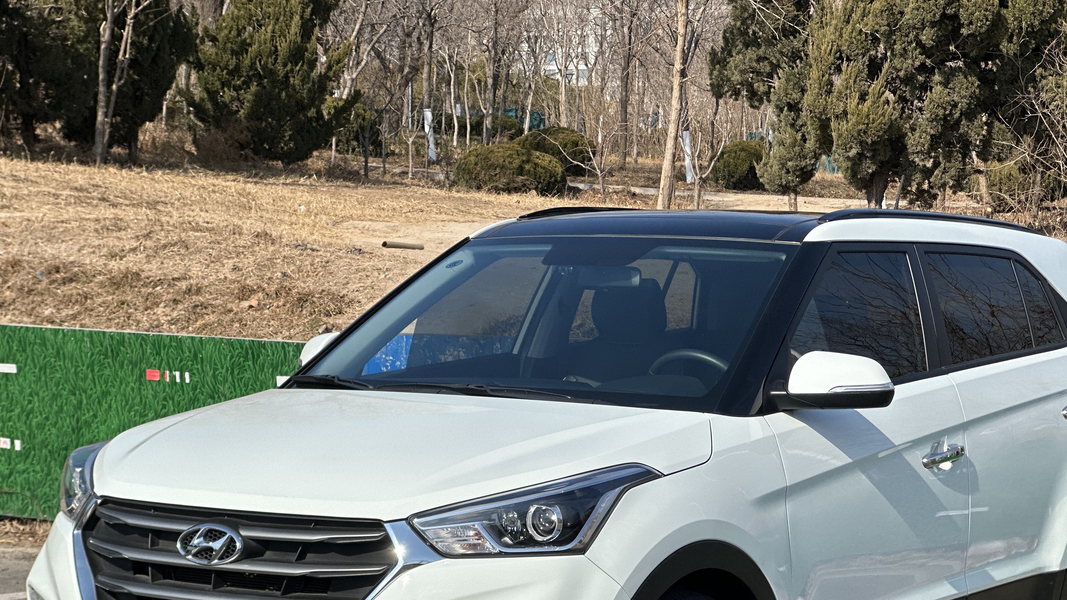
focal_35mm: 95
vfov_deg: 12.7
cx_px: 600
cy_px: 428
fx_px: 2688
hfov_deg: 22.4
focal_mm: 9
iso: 32
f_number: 2.8
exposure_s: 1/1107
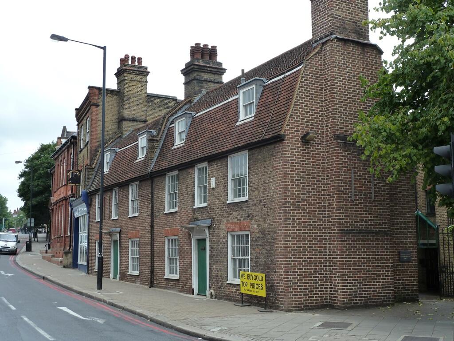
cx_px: 227
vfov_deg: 32.9
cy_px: 170
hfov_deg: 42.9
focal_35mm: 44
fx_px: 577
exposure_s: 1/125
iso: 125
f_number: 4
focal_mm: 7.3
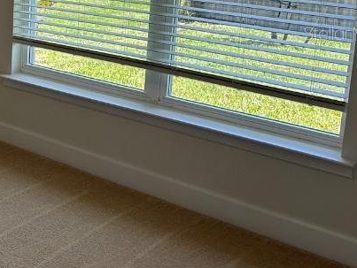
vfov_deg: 21.8
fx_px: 681
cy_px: 33
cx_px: -66
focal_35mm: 66
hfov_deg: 26.3
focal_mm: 5.7
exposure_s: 1/234
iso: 40
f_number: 1.5
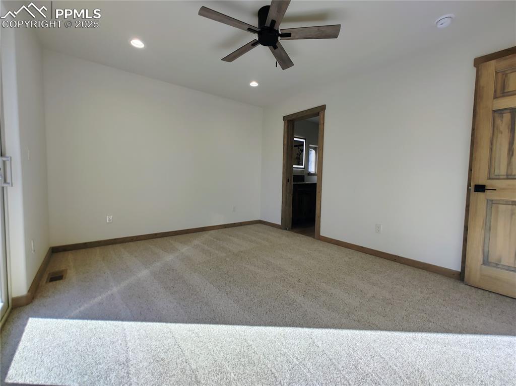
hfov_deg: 98.2
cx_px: 258
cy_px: 193
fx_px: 223
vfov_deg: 81.7
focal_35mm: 15
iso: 50
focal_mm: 1.78
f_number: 1.9
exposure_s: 1/120
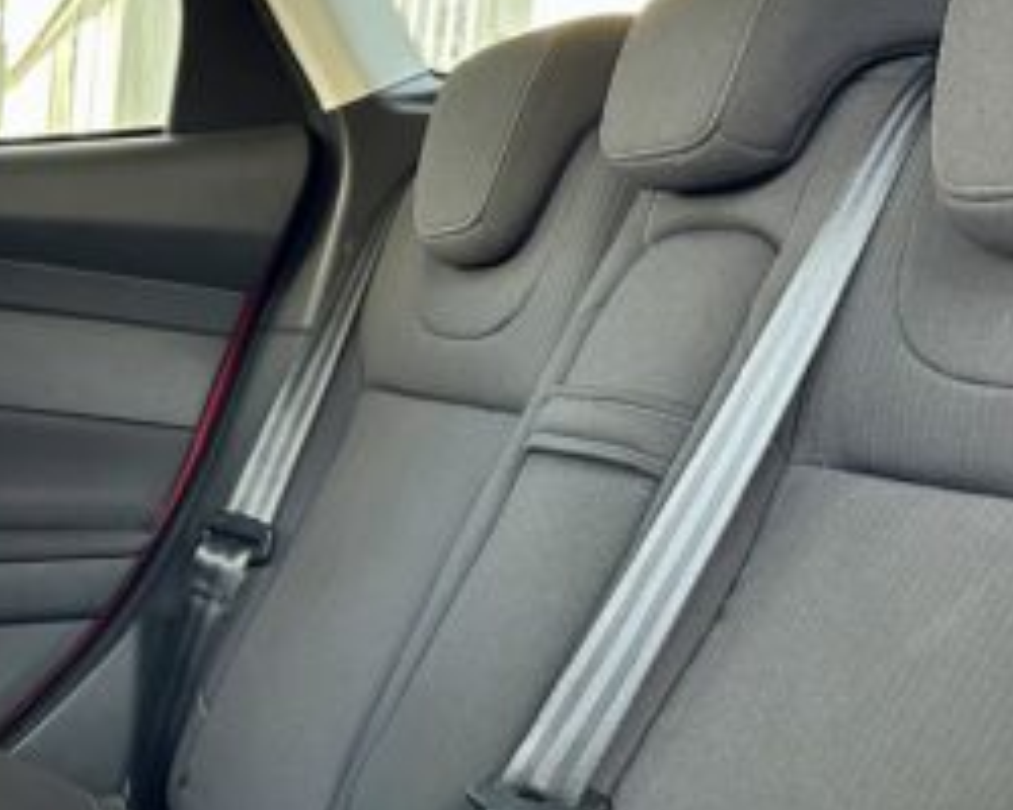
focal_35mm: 75
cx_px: -20
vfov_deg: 20.3
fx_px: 2249
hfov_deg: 24.2
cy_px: 616
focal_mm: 6.86
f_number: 1.78
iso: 250
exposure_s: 1/66
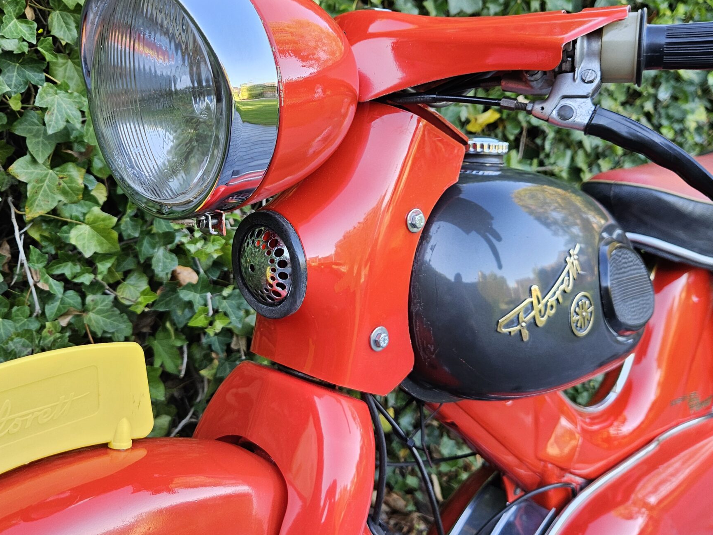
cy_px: 196
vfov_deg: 41.5
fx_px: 700
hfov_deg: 53.9
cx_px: 327
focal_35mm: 34
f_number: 1.8
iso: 100
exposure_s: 1/180
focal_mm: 5.4
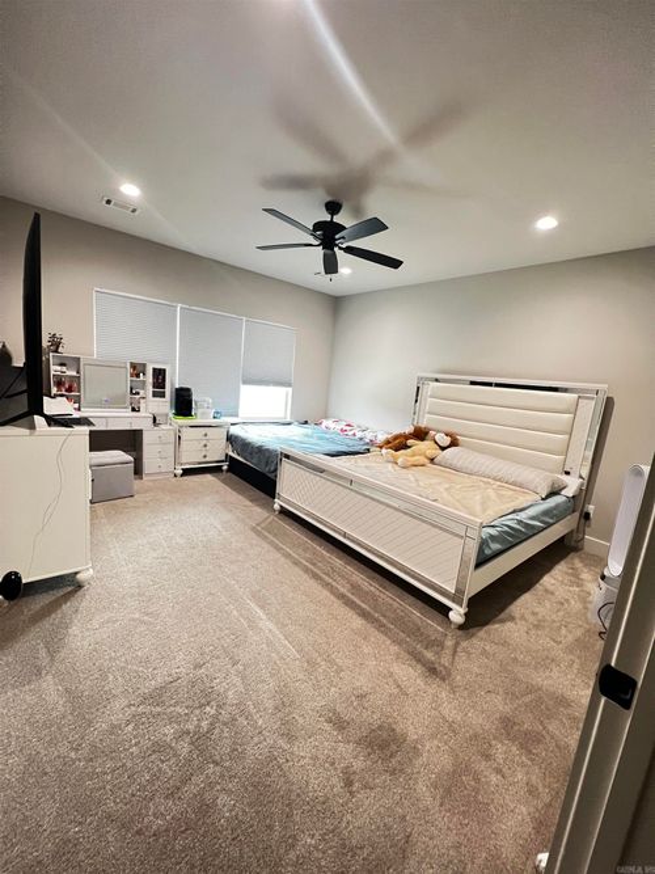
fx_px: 328
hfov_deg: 89.9
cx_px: 328
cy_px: 437
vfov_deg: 106.2
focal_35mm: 13
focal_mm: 1.57
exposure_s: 1/60
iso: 800
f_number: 1.8
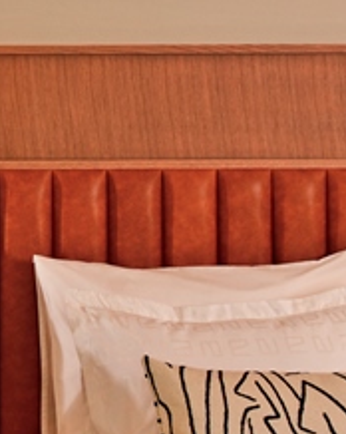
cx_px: -113
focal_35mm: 106
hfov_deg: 13.9
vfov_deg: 18.1
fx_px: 1359
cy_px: 218
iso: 160
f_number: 6.3
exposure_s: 1/60
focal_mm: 24
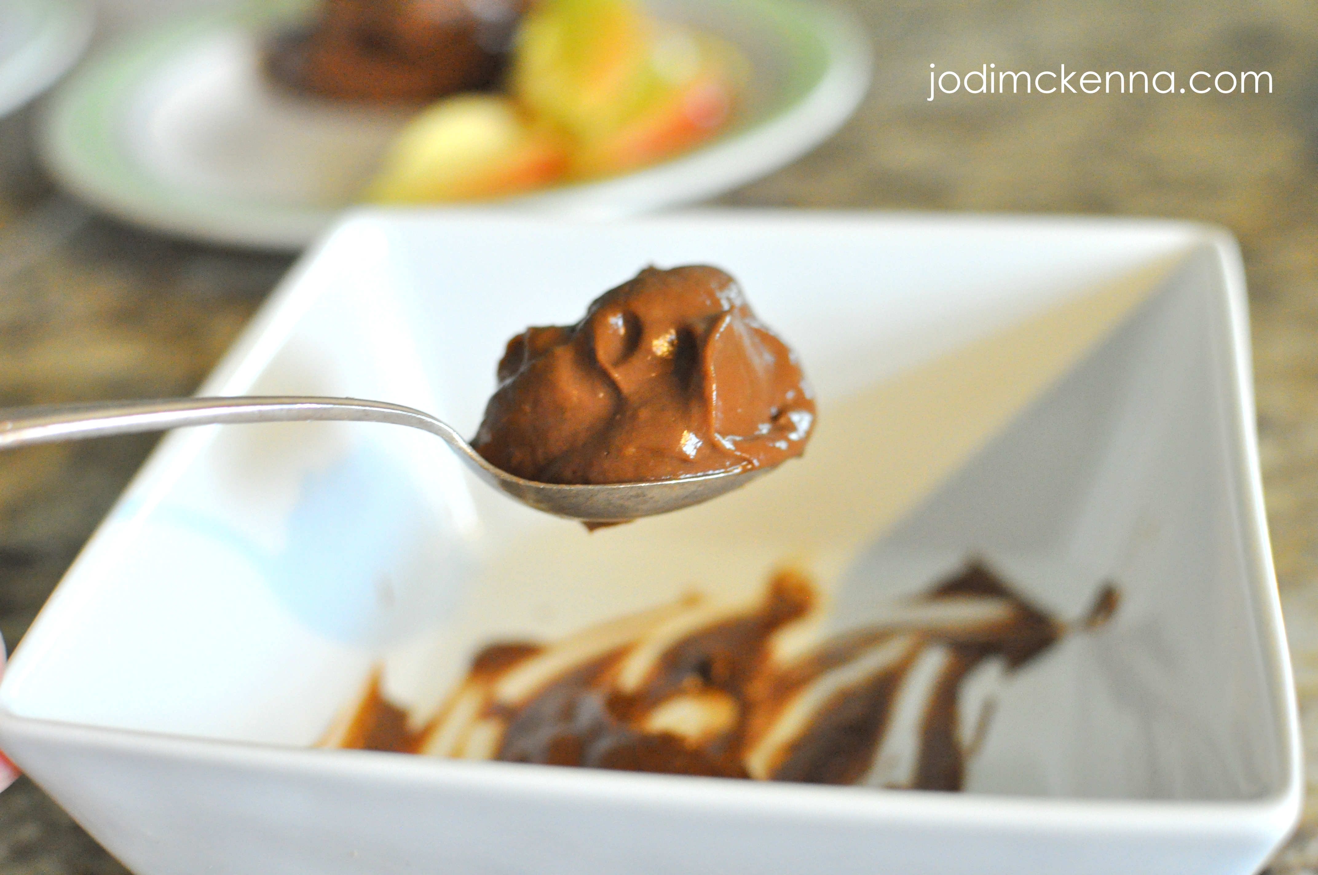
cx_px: 659
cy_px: 438
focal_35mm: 52
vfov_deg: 25.7
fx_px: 1920
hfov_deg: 37.9
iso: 1600
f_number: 3.2
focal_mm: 35
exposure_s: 1/60
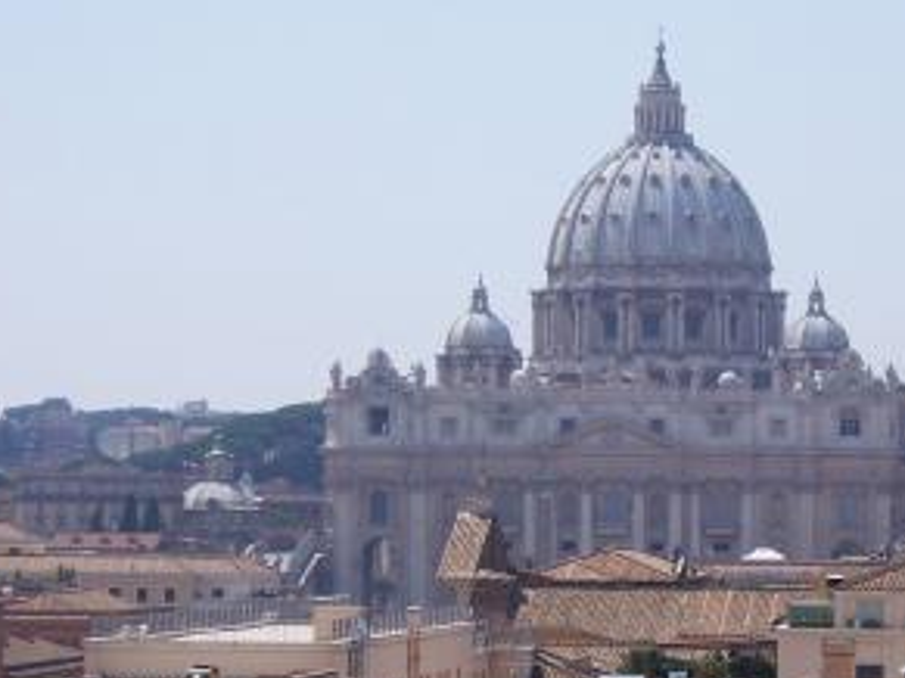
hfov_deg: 11.2
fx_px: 4599
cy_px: 420
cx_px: 706
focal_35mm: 176
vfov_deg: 8.4
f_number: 4.9
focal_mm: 16.6
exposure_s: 1/750
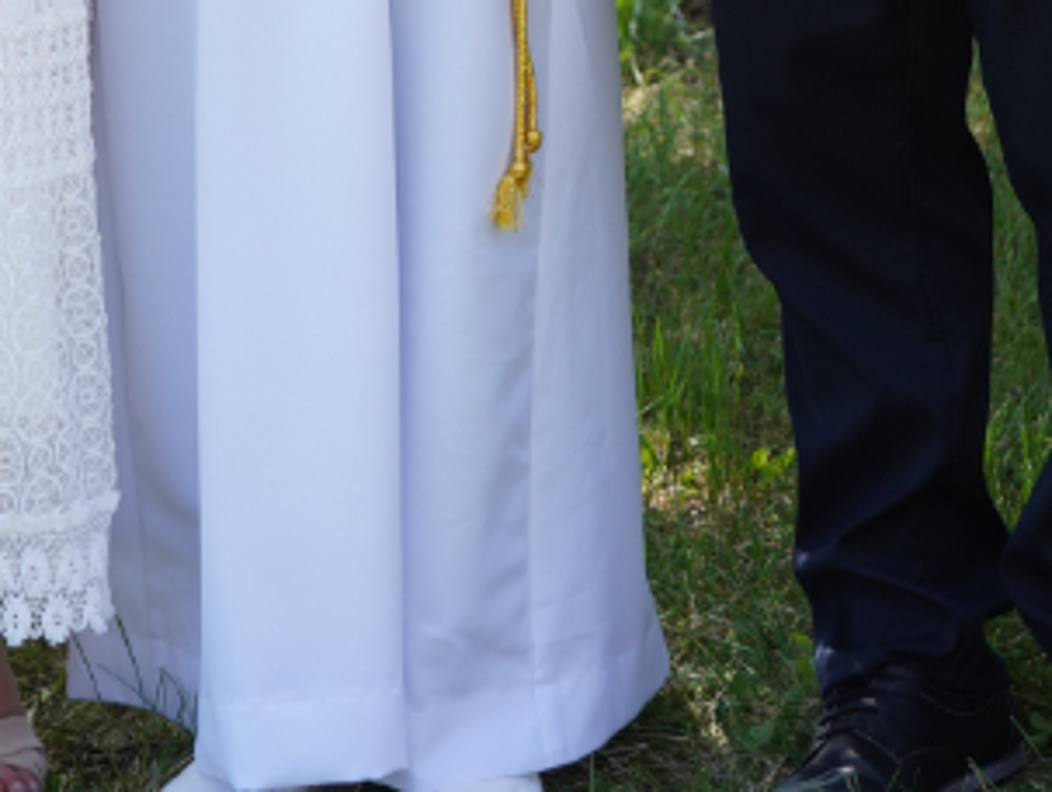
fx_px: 6268
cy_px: -578
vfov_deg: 7.1
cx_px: 552
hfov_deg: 9.6
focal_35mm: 206
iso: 100
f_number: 4
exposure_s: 1/320
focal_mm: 50
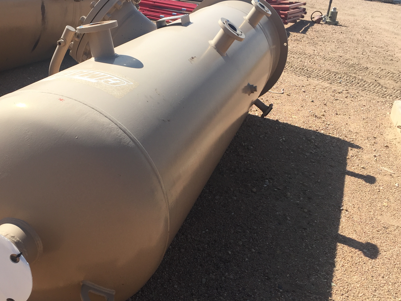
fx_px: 463
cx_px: 183
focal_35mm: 40
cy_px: 174
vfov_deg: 35.9
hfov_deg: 46.7
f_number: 2.2
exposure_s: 1/1522
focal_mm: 4.15
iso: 32
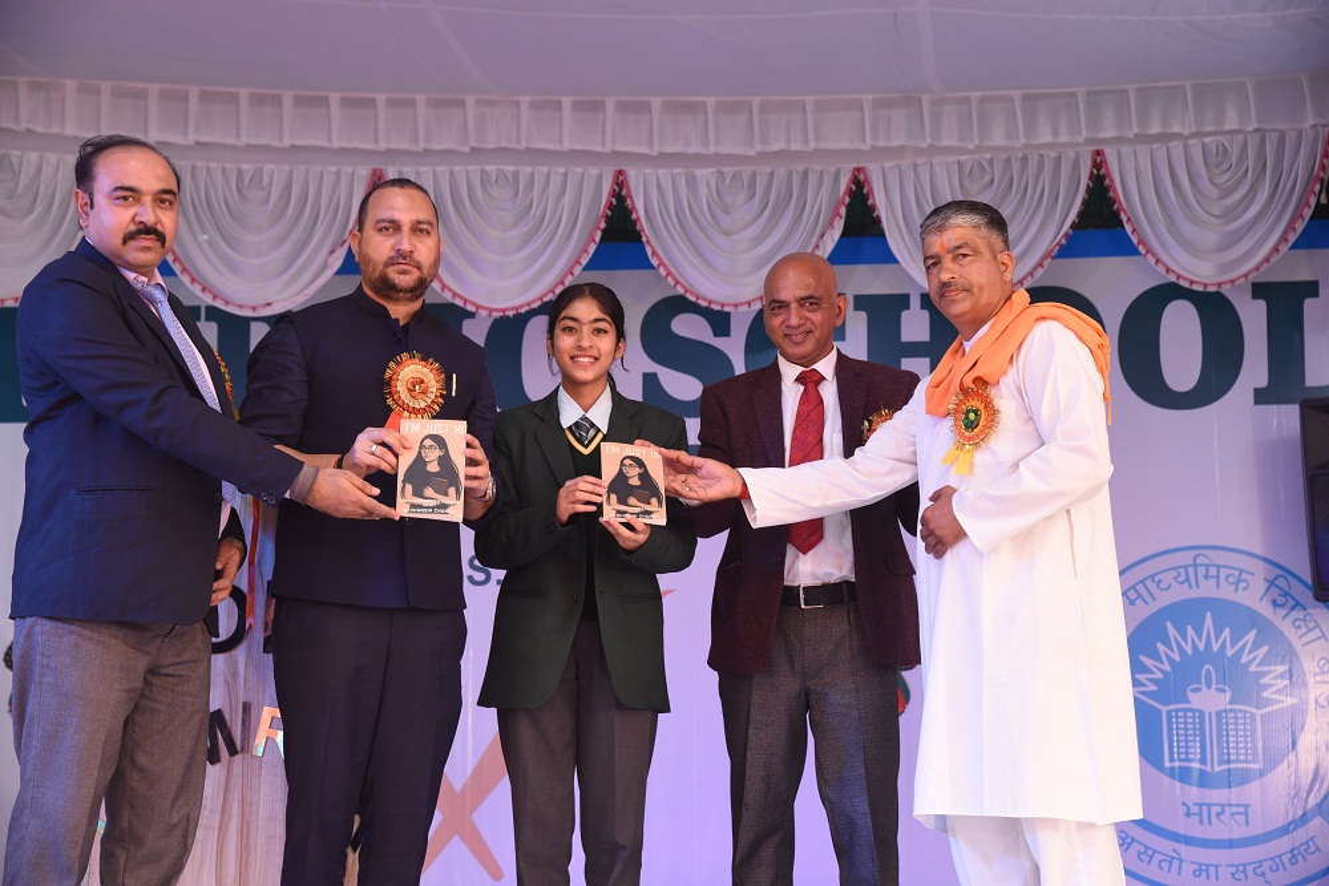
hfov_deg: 28.8
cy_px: 443
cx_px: 664
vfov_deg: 19.5
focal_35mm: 70
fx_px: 2584
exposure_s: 1/125
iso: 640
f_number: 7.1
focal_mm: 70
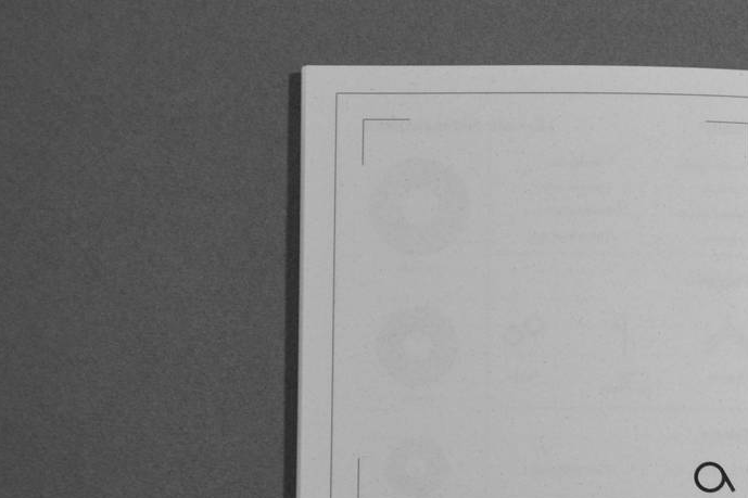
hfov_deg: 9.7
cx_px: 822
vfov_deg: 6.5
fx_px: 4341
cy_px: 489
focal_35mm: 209
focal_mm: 48
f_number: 4.8
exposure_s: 1/60
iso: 640
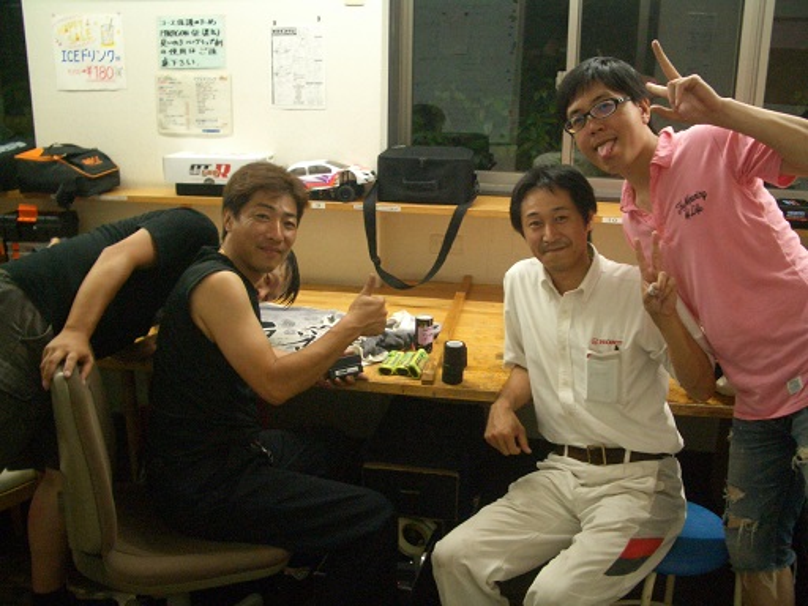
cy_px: 303
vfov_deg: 40.7
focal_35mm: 35
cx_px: 404
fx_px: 817
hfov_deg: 52.6
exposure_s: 1/30
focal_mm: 5.8
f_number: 2.6
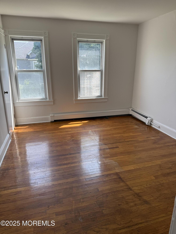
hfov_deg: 56.8
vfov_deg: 71.6
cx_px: 88
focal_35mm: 24
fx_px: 163
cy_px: 117
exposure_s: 1/294
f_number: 1.78
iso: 80
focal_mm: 6.76
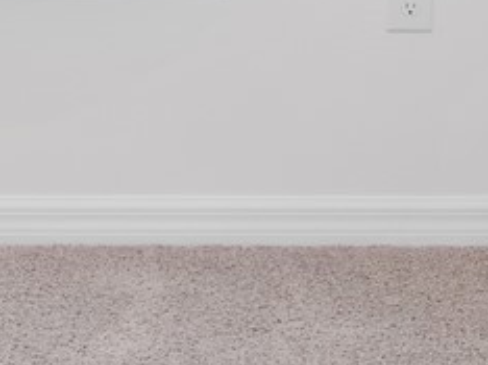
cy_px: -380
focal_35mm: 137
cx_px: -2
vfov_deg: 10.0
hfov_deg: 14.2
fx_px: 1929
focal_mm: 10
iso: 1000
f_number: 6.3
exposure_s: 1/60
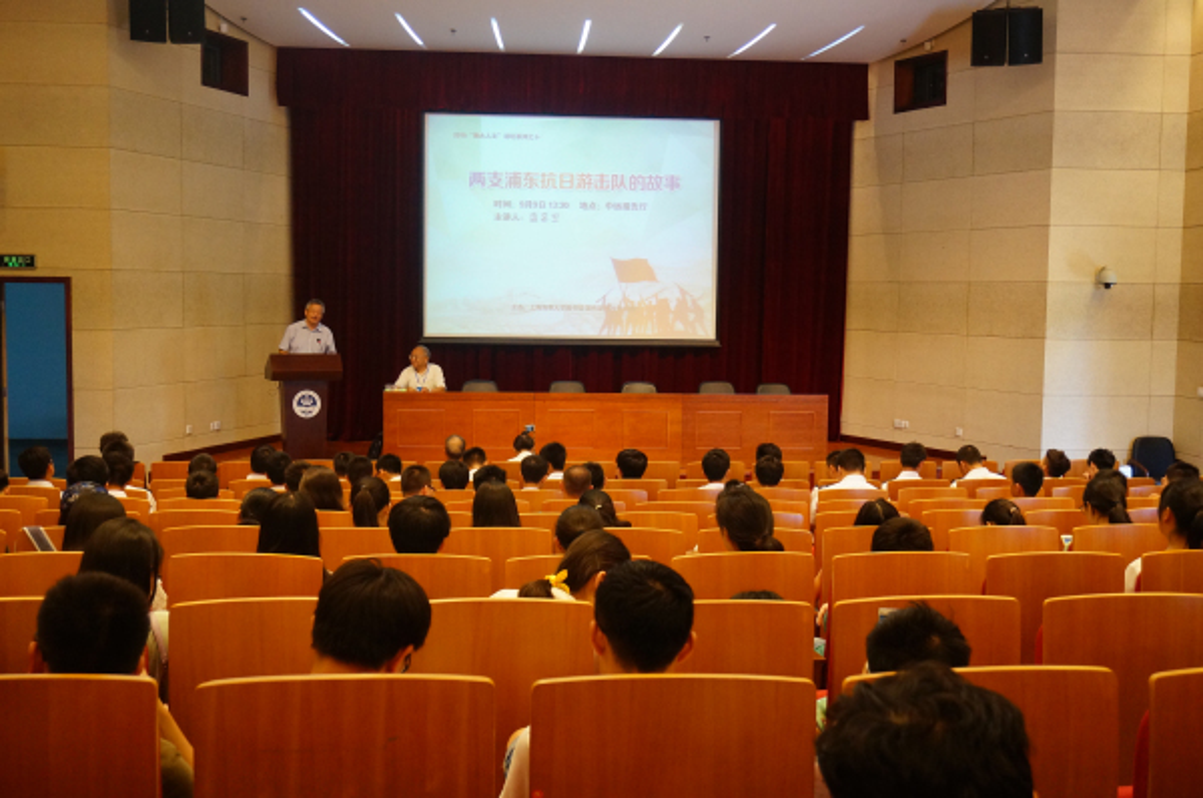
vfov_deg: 32.9
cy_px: 399
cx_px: 602
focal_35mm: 40
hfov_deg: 48.0
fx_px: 1351
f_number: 4.5
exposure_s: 1/60
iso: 1250
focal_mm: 27
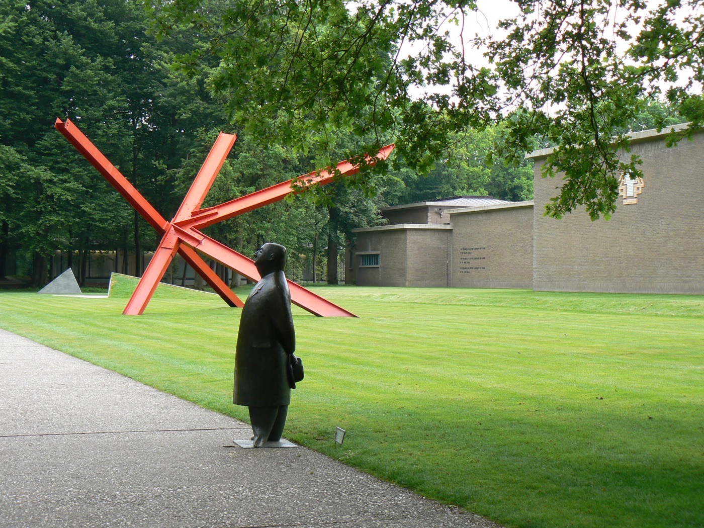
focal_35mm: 70
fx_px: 1424
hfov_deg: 27.8
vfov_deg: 21.0
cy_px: 264
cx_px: 352
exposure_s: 1/125
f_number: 4.5
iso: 80
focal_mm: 11.6
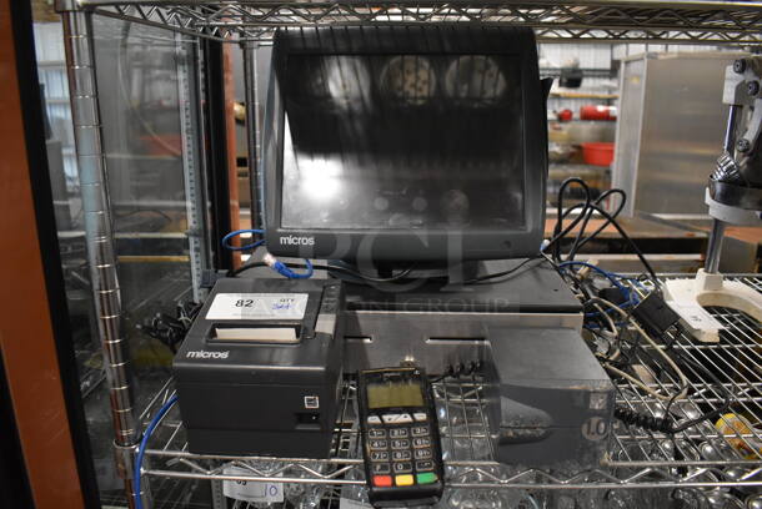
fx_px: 572
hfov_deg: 67.3
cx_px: 381
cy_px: 254
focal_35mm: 27
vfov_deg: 48.0
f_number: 3.5
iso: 3200
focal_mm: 18
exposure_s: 1/125
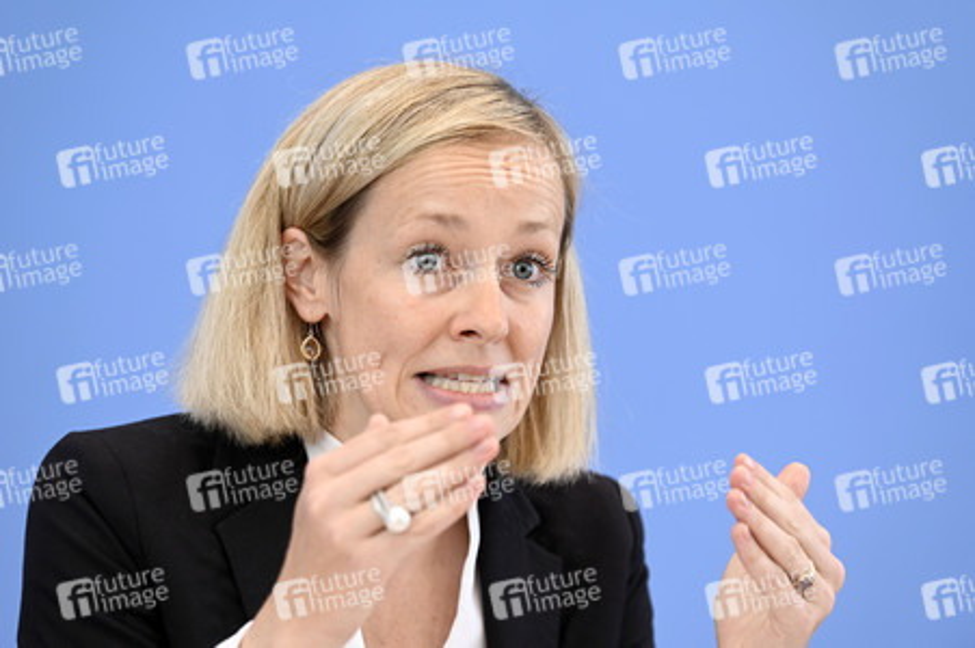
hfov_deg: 11.4
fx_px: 4871
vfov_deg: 7.6
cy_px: 324
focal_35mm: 180
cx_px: 488
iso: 1000
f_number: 4
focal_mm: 180
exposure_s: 1/400
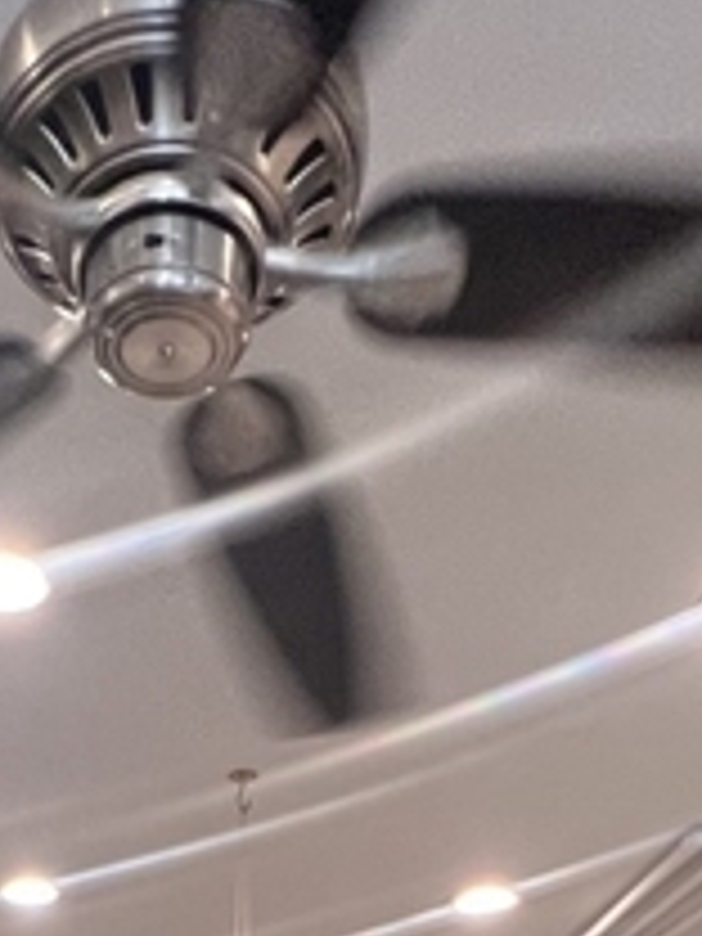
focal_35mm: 48
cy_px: 1431
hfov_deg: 29.2
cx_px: 94
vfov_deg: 26.9
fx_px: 1298
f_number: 1.8
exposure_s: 1/60
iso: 160
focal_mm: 1.57
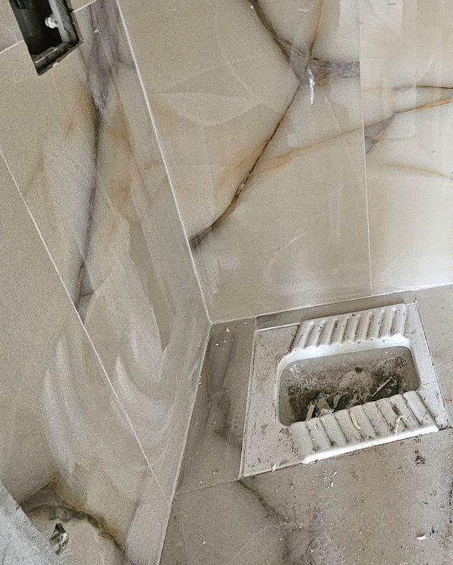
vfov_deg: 63.1
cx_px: 439
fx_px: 436
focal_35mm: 26
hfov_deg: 47.1
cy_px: 158
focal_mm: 2.2
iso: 640
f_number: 2.2
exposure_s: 1/25.1
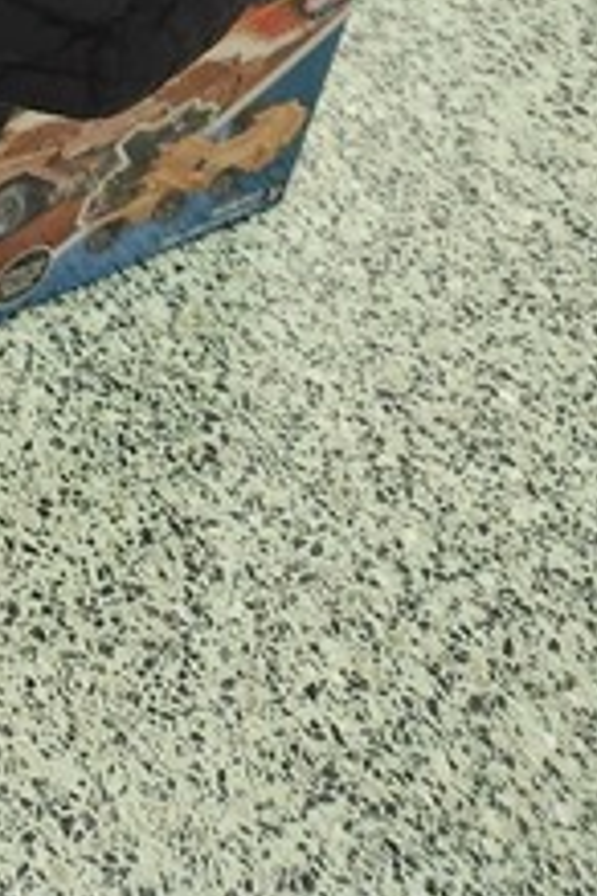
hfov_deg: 11.3
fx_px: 2786
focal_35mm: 112
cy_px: -1162
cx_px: -491
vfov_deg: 13.8
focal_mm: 5.4
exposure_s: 1/120
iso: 320
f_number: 1.8
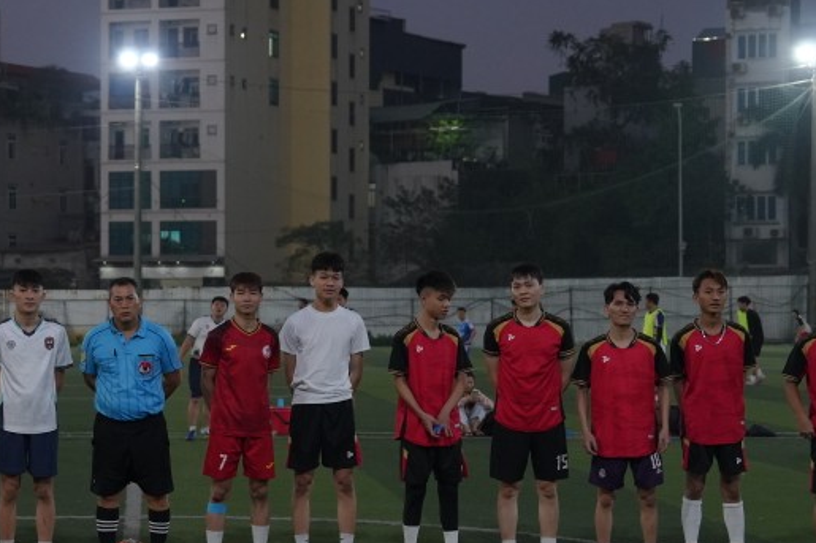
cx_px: 185
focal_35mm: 94
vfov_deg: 14.5
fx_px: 2130
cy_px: 348
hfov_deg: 21.5
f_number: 2.8
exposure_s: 1/200
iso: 2000
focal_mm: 42
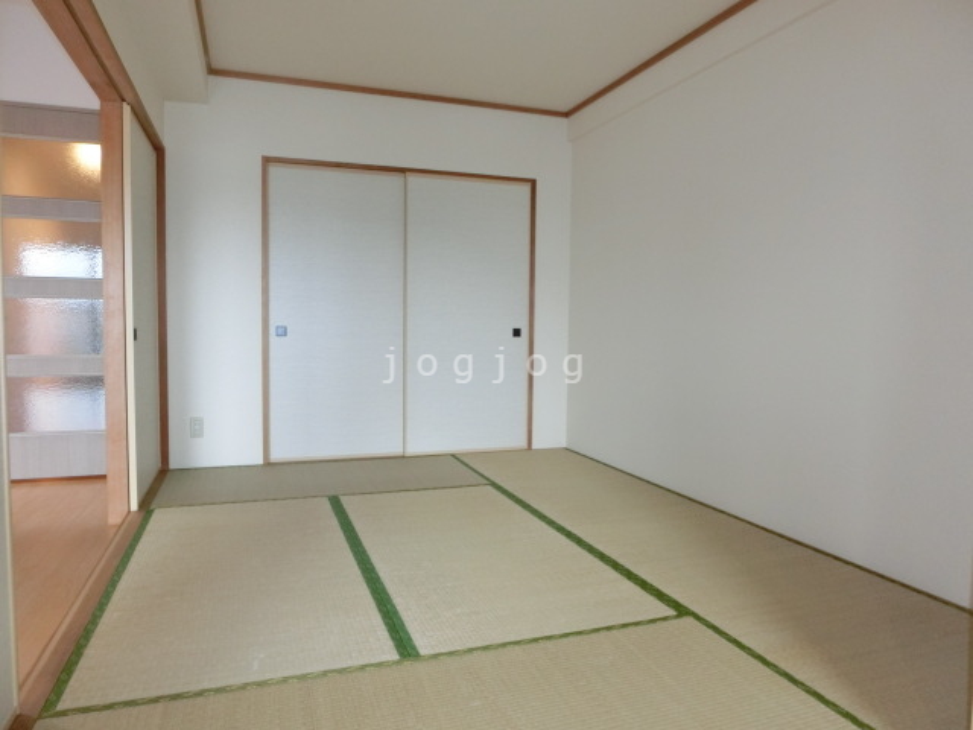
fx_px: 675
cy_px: 365
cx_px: 486
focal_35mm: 24
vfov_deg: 56.8
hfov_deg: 71.6
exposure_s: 1/25
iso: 400
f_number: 3
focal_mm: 4.24
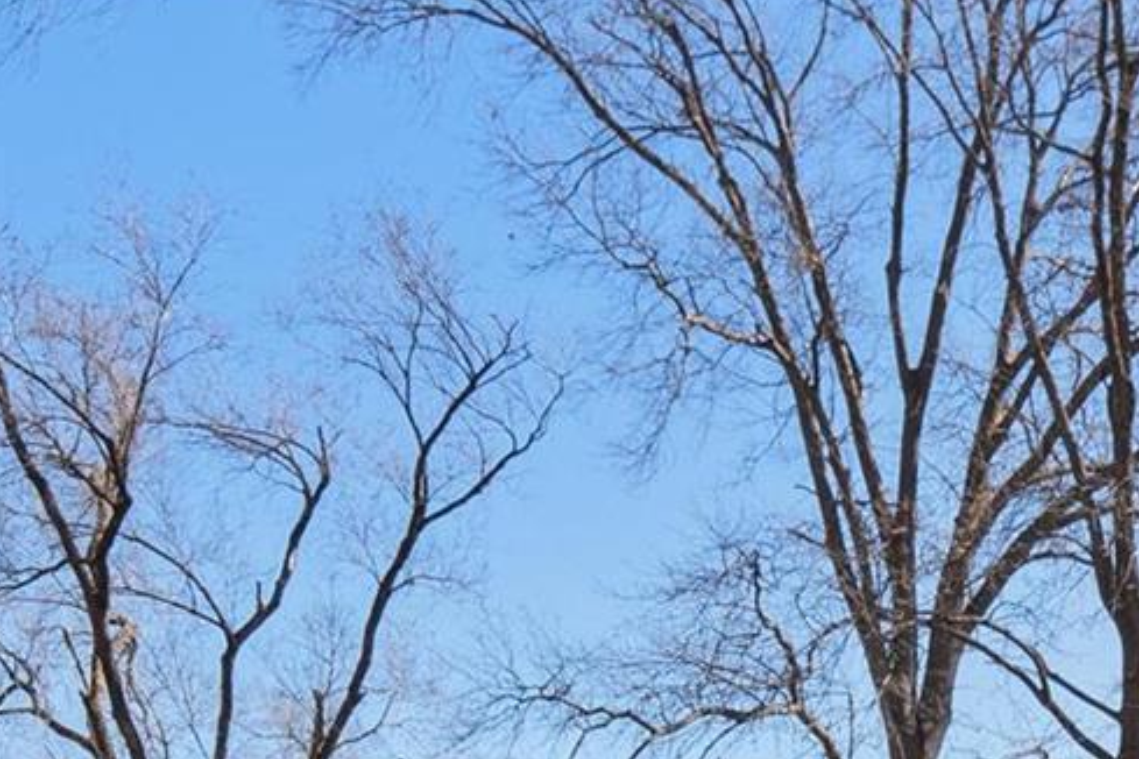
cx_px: 1030
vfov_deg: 16.7
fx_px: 2278
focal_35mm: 72
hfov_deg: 27.1
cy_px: 1220
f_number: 8
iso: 400
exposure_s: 1/250
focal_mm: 11
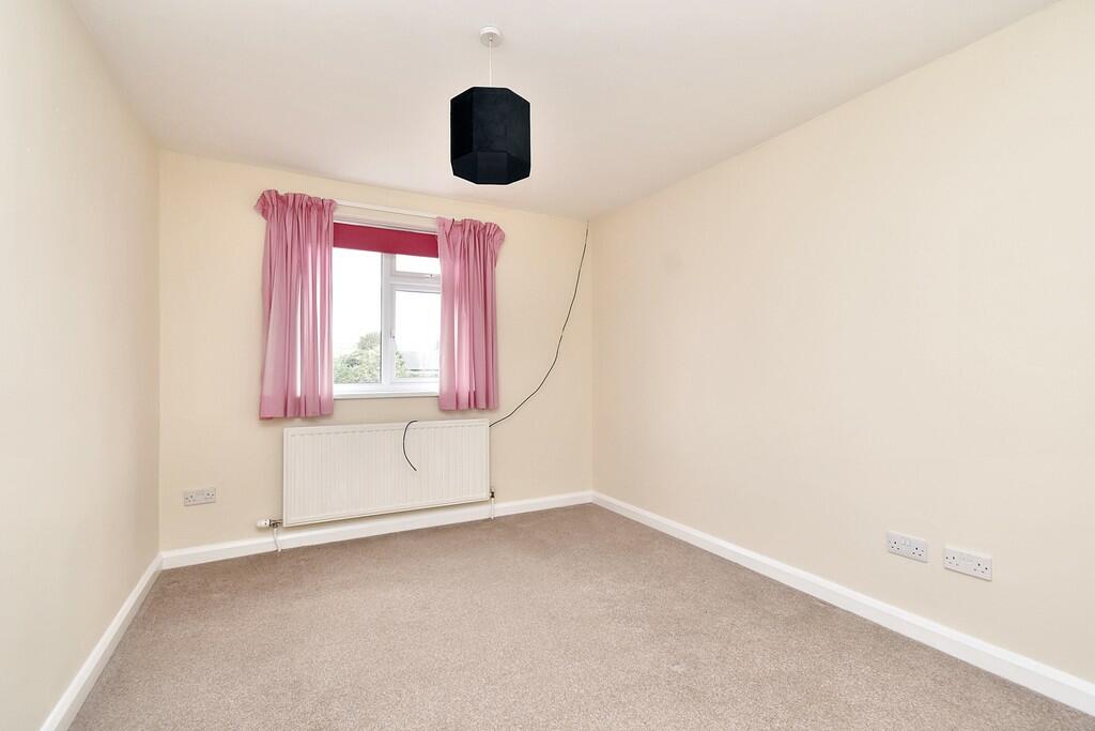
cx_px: 548
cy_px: 366
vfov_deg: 77.3
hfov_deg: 100.4
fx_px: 456
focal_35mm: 15
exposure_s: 1/60
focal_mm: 10
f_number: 7.1
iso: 800
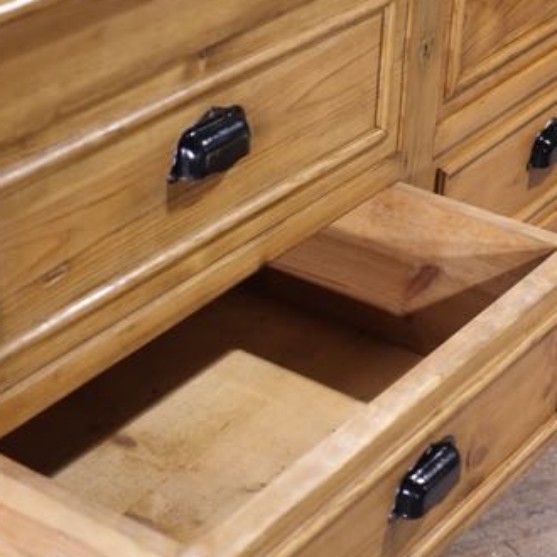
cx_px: 260
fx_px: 1493
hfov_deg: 21.1
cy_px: 373
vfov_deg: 21.1
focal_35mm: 82
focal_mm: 35
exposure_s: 1/125
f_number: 3.6
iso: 2500
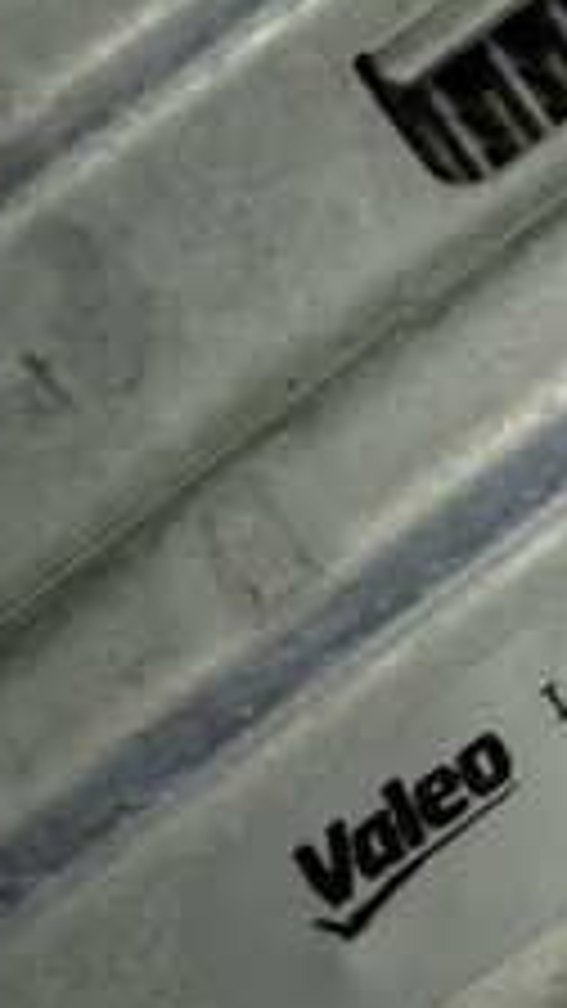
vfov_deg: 15.5
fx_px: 3662
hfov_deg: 8.3
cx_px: 1278
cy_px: 166
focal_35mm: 137
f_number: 3.1
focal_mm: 8.4
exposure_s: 1/125
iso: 200
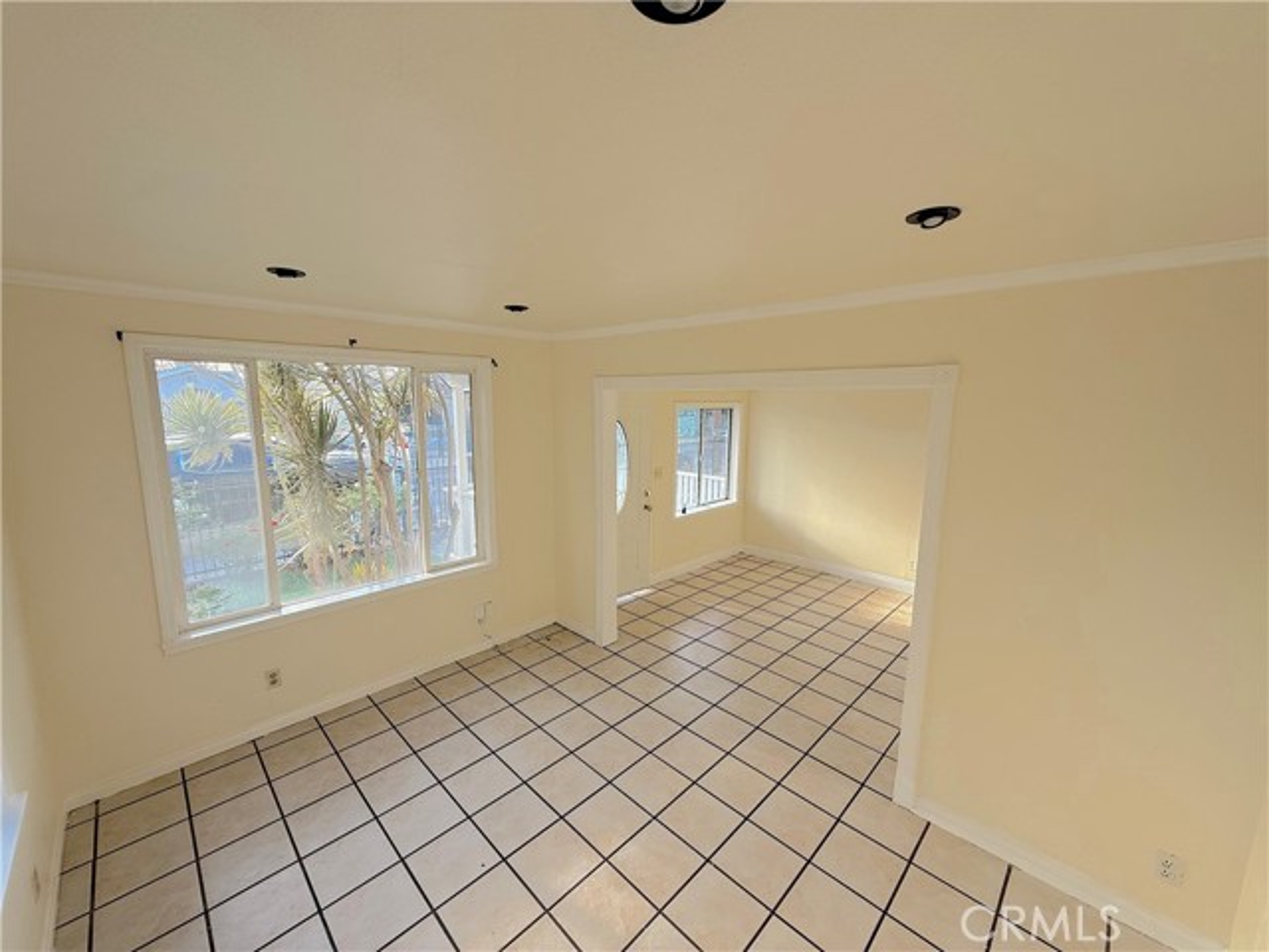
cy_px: 476
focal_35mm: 14
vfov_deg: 85.7
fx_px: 513
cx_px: 634
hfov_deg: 102.1
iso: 50
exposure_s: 1/101
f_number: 2.2
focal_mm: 2.22
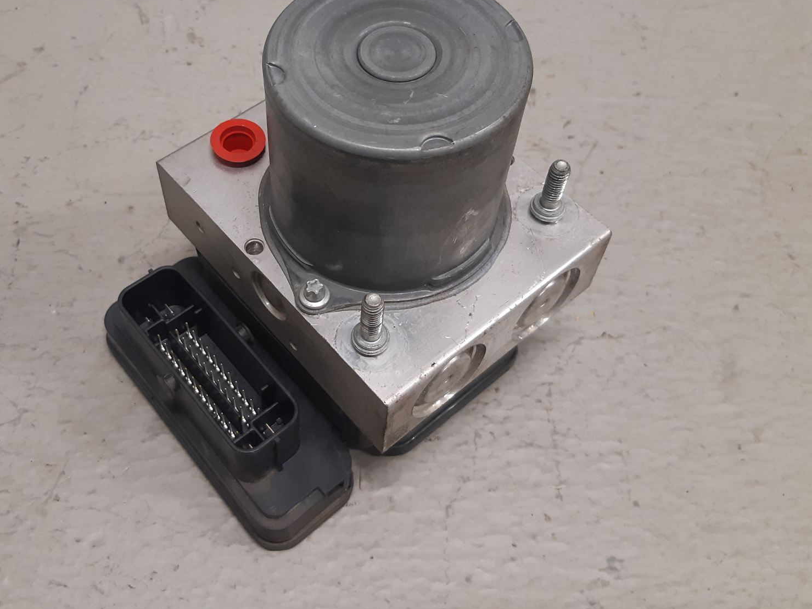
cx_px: 307
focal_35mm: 36
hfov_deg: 50.9
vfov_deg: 39.4
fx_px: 844
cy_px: 229
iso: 125
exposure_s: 1/50
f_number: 1.7
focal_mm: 3.93
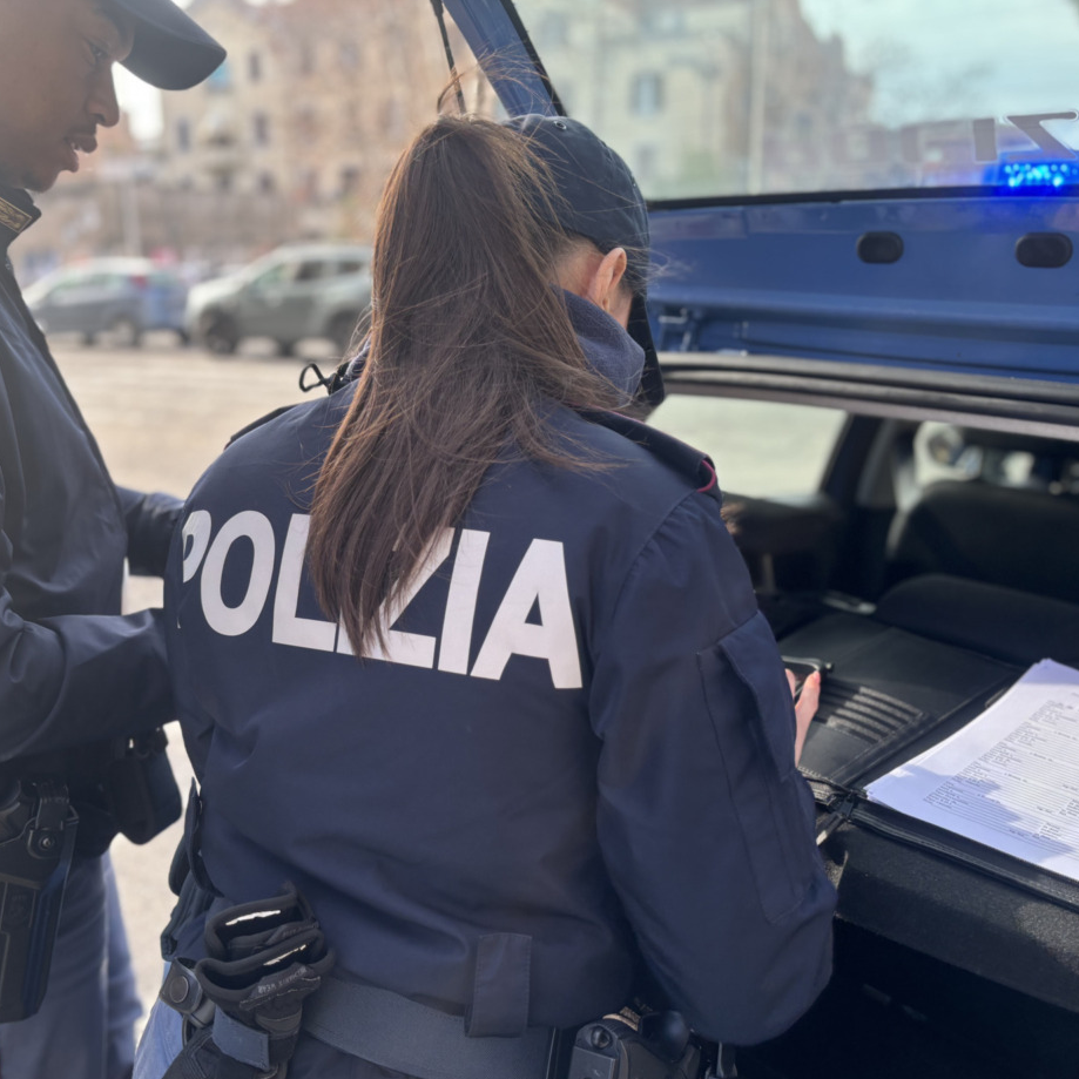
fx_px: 1128
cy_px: 561
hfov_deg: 50.9
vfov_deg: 51.1
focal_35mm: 32
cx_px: 456
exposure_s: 1/403
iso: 50
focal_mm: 5.96
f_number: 1.6
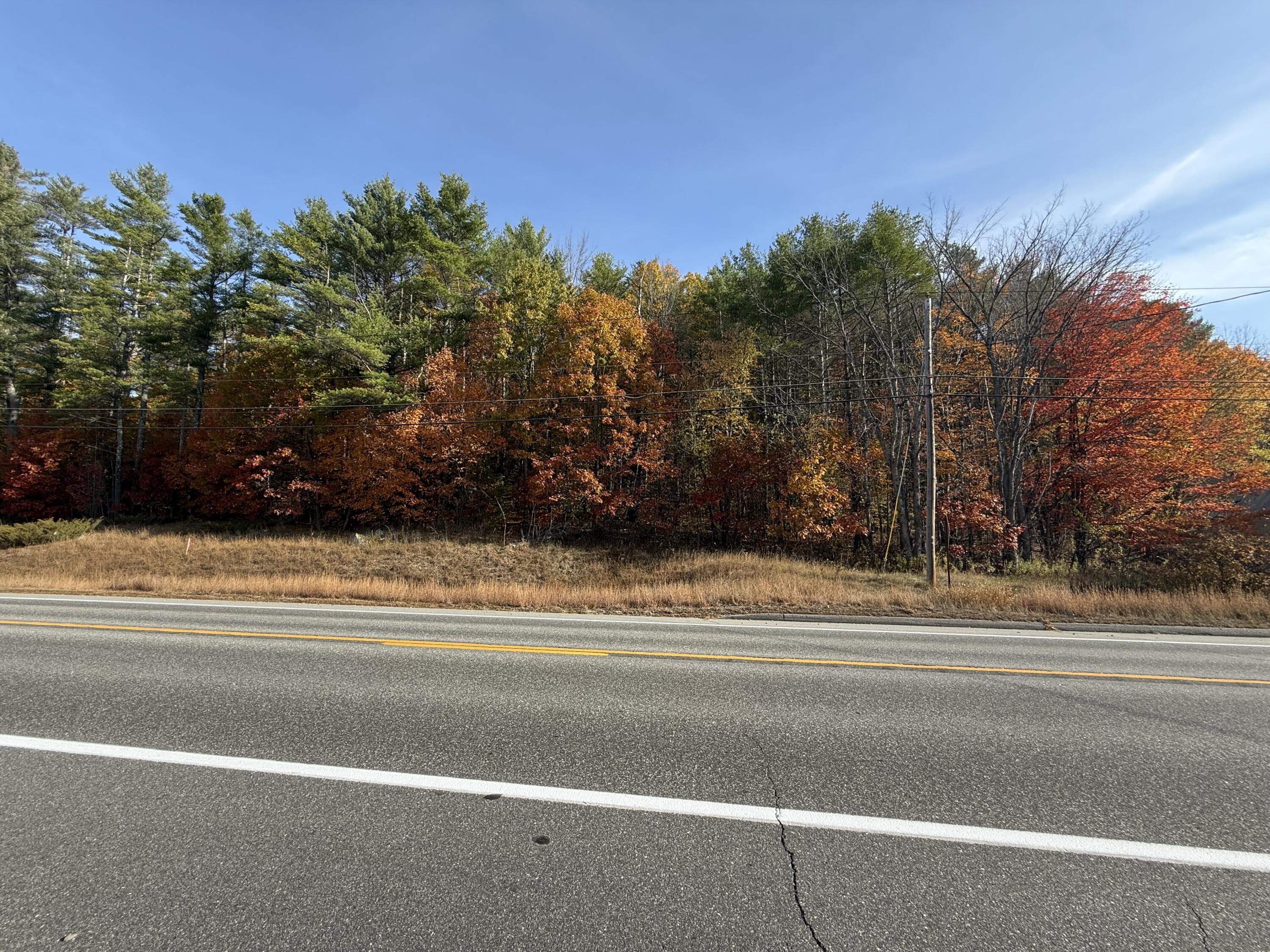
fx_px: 514
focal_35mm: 14
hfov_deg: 102.1
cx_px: 635
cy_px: 476
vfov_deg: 85.7
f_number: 2.2
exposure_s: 1/596
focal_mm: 2.22
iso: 50
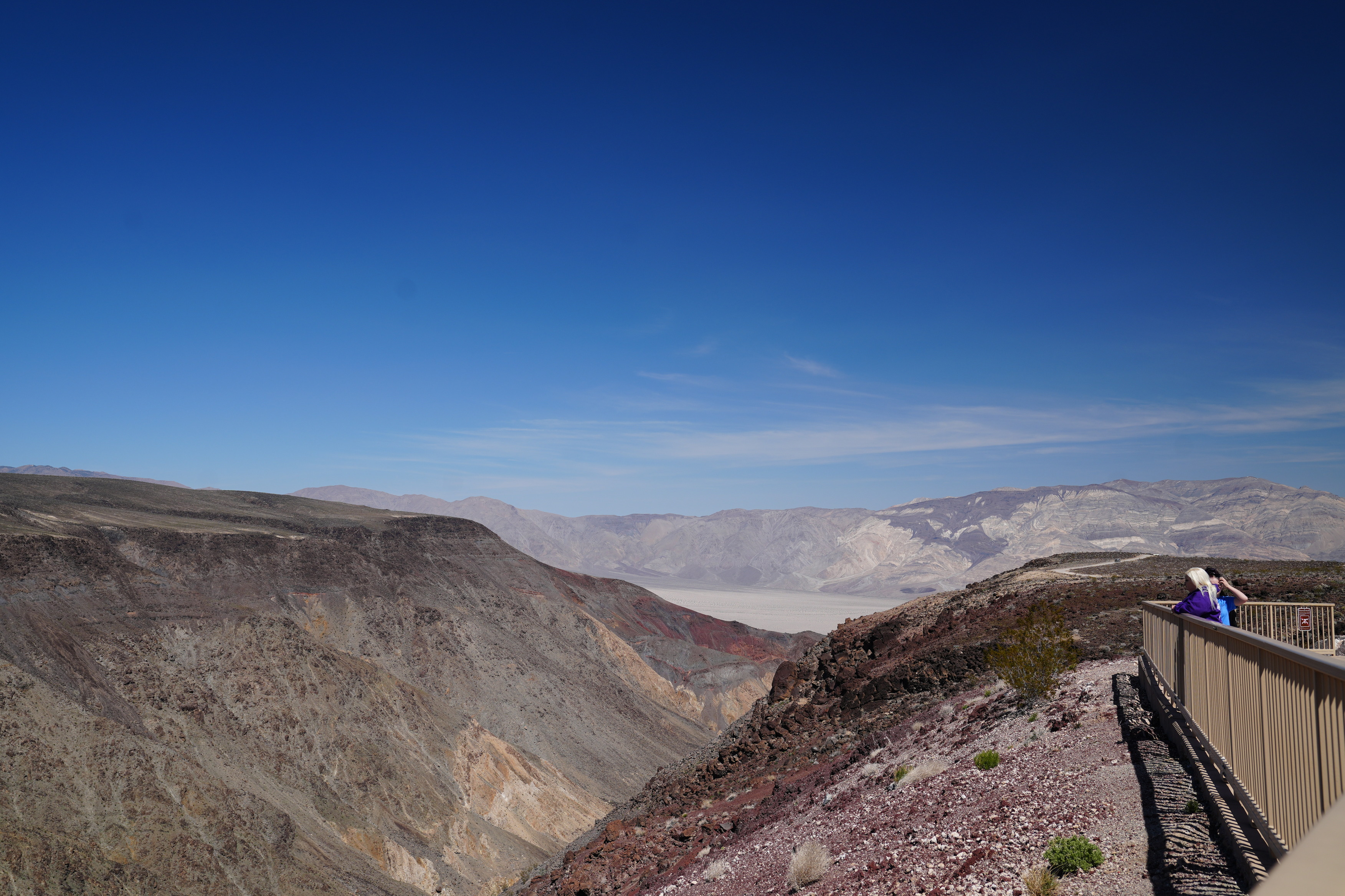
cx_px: 672
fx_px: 1233
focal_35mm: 33
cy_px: 448
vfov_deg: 40.0
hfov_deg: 57.2
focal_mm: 33
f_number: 5.6
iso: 100
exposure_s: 1/400
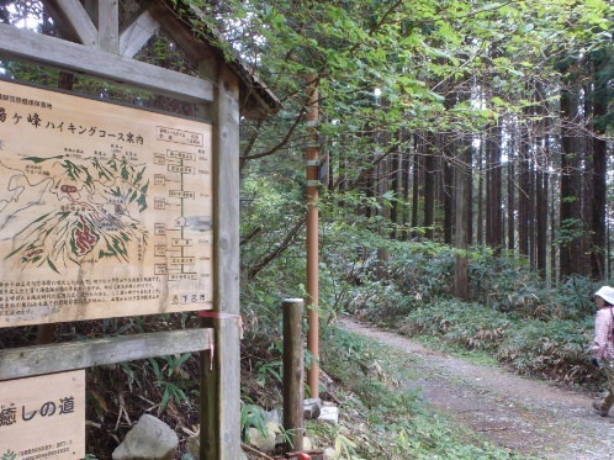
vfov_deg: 39.6
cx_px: 308
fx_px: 638
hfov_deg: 51.4
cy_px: 252
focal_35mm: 36
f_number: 3.9
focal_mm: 5
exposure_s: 1/30
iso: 250
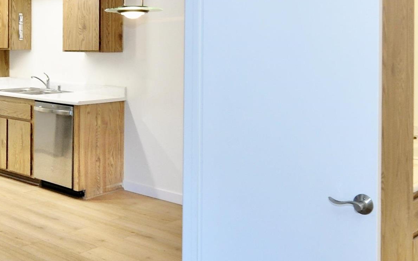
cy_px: 152
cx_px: 146
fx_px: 493
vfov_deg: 29.6
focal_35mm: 43
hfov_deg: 45.4
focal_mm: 11
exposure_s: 1/50
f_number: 3.5
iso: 800
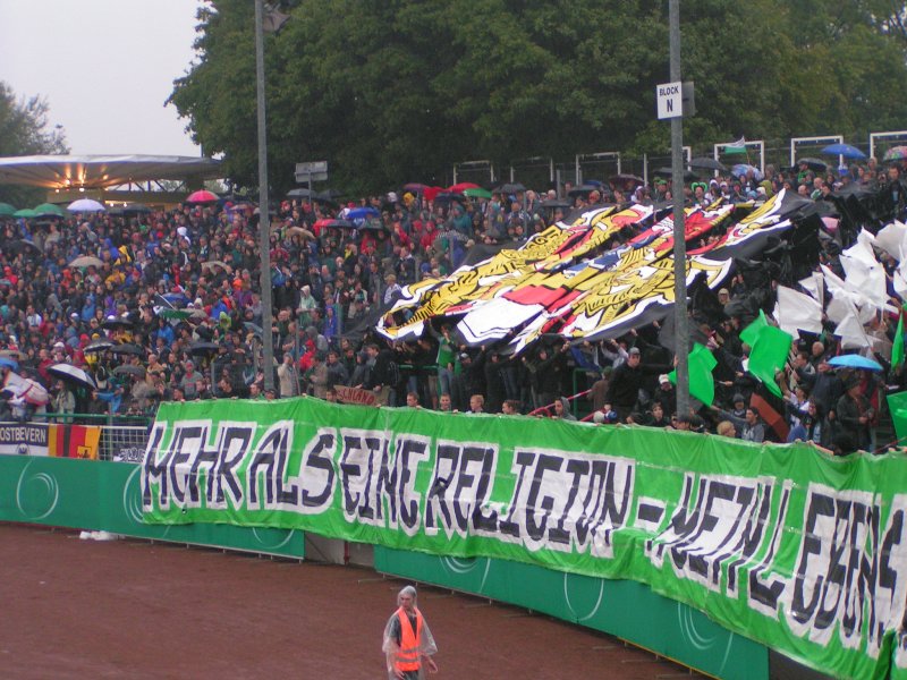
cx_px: 454
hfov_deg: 19.8
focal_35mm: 99
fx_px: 2594
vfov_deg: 14.9
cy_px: 340
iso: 125
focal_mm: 15.2
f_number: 3.5
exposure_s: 1/100
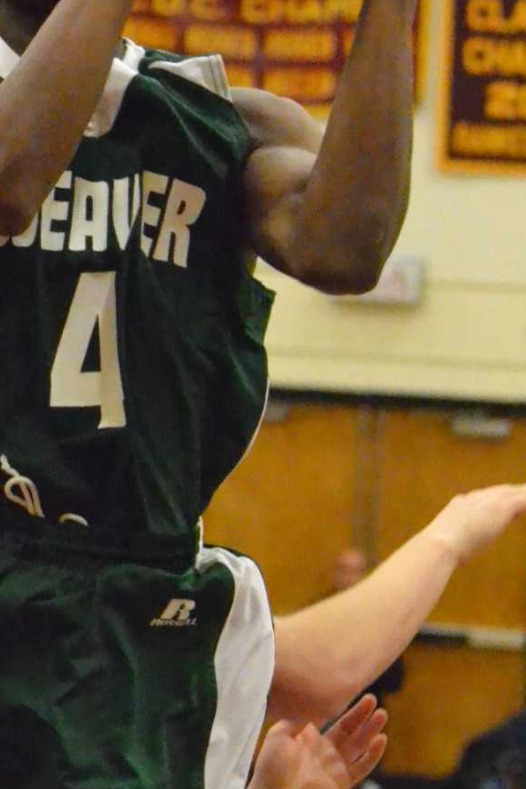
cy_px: 129
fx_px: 5457
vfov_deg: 8.3
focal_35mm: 249
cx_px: -73
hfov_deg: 5.5
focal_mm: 70
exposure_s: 1/640
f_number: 4
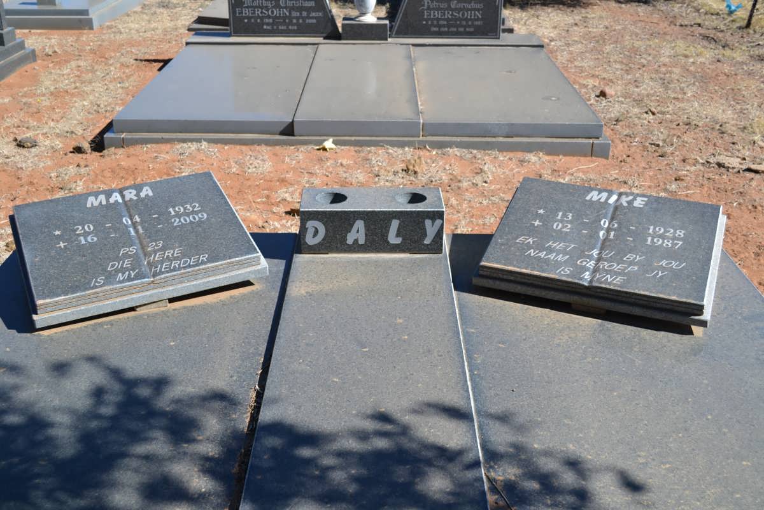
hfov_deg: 49.6
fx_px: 828
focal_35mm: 39
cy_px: 255
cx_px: 382
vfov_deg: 34.2
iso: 125
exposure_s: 1/125
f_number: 5.6
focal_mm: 26
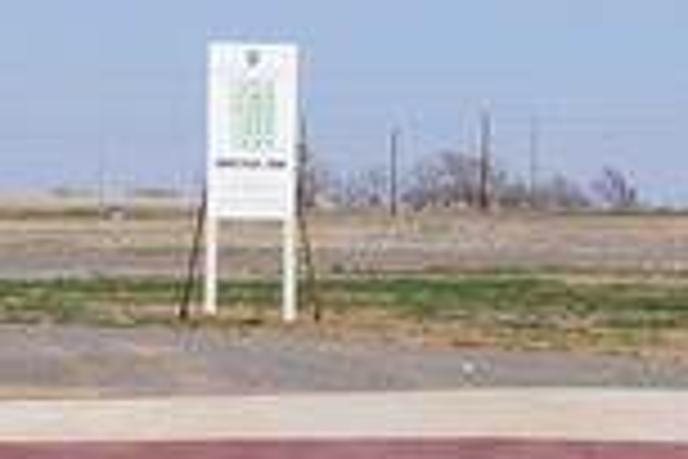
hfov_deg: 7.9
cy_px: 189
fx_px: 4988
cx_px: 567
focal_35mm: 261
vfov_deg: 5.3
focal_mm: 26
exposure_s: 1/320
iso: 100
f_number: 13
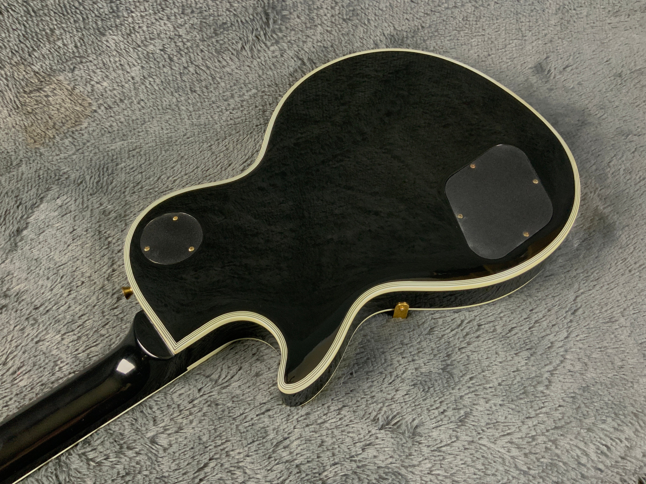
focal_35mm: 29
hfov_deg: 61.7
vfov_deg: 48.2
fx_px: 541
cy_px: 242
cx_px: 323
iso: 160
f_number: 1.8
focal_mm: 3
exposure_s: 1/50
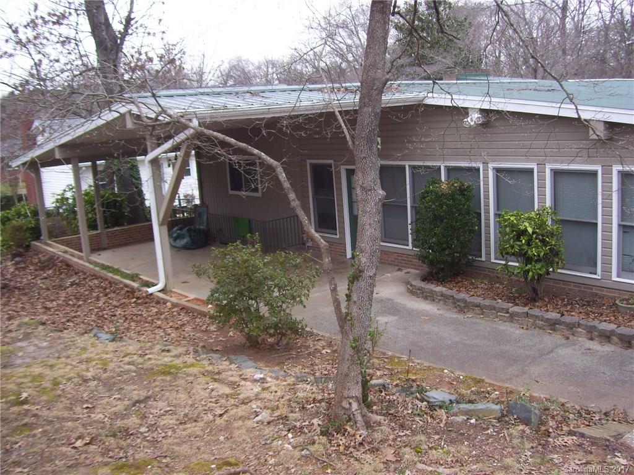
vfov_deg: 39.7
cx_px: 317
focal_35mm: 36
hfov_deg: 51.4
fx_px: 659
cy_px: 238
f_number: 2.7
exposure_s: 1/100
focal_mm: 6
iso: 80
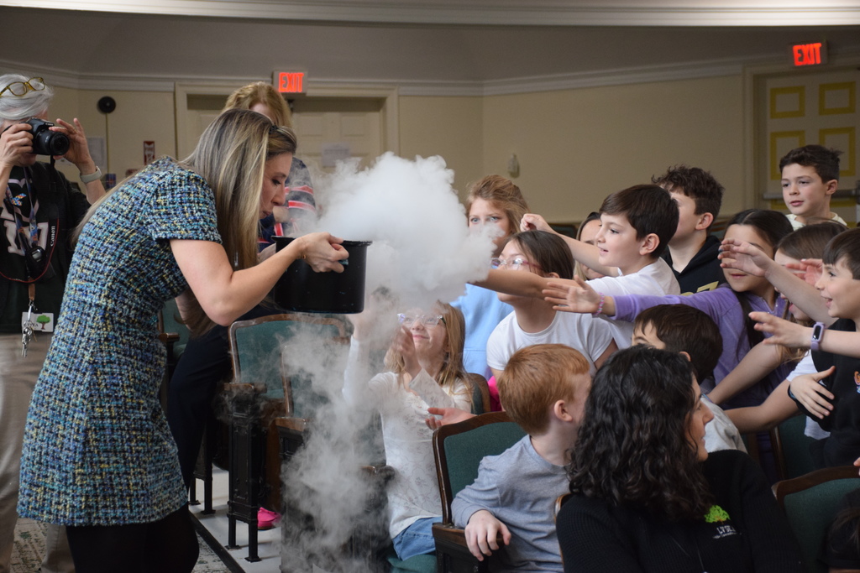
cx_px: 430
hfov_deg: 27.0
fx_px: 1792
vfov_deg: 18.2
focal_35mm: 75
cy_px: 286
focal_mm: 50
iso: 1600
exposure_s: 1/60
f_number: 4.8
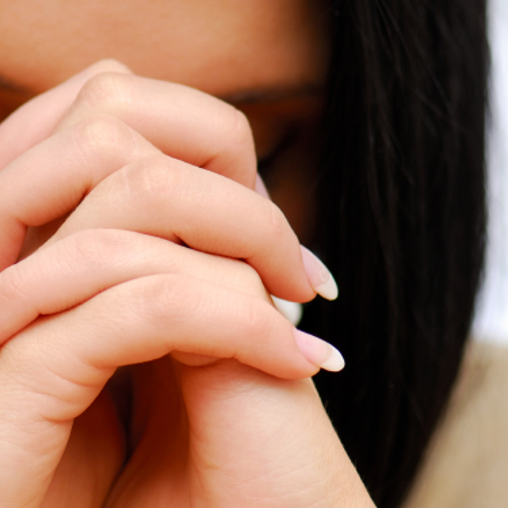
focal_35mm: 303
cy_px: 259
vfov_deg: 5.8
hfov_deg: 5.8
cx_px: -24
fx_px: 5030
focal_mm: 105
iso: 100
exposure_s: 1/250
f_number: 4
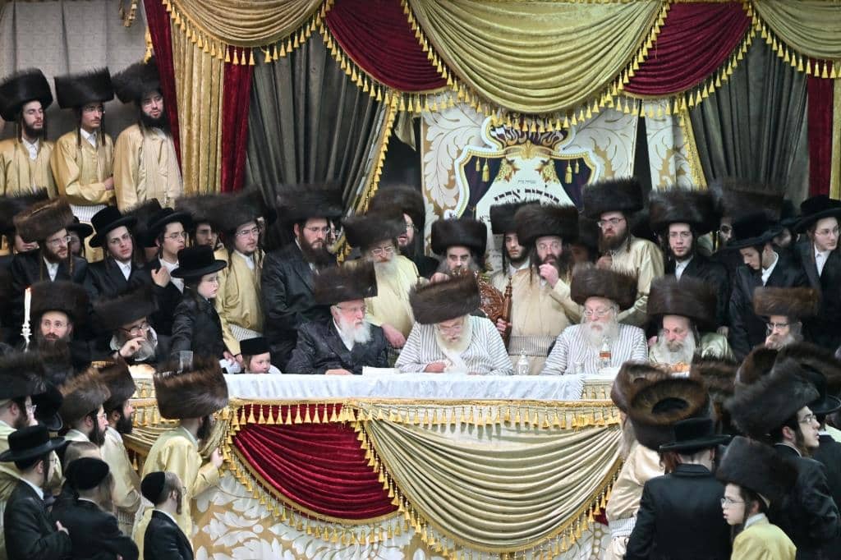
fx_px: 4203
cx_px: 420
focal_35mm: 180
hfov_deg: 11.4
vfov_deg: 7.6
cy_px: 280
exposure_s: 1/200
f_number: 4
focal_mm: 120
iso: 800
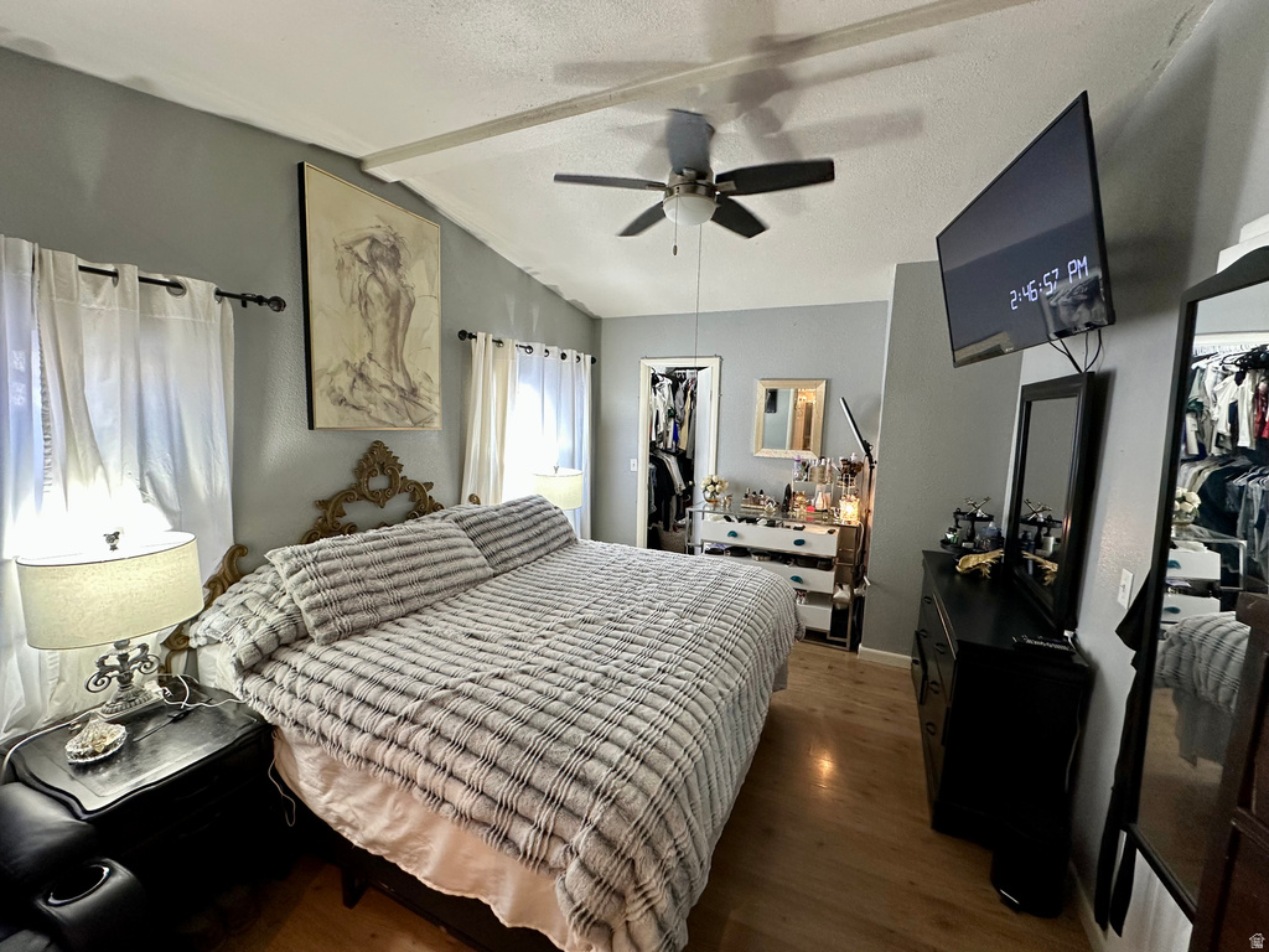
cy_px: 476
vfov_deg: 85.7
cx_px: 634
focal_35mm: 14
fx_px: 513
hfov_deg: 102.1
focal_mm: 2.22
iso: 160
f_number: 2.2
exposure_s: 1/60
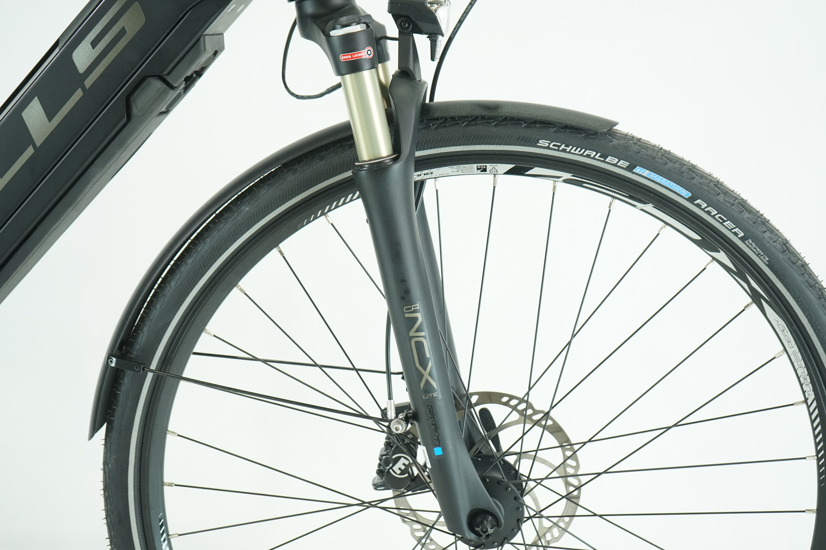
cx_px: 413
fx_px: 1239
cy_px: 275
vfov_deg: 25.1
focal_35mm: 54
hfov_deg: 36.9
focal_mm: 54
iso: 2500
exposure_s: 1/200
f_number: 5.6
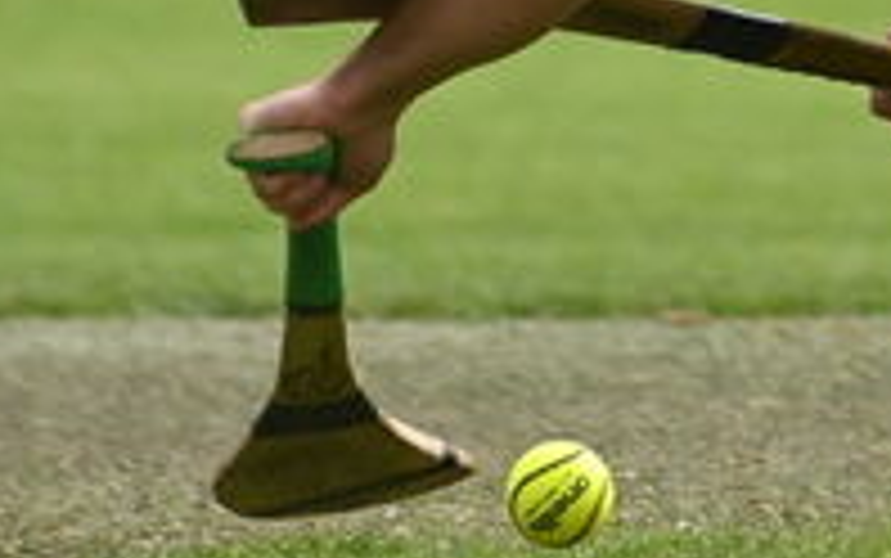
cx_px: 1426
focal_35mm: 2096
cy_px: -702
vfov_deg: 0.6
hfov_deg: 1.0
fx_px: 50925
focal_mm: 340
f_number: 5.6
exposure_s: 1/5000
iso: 1000
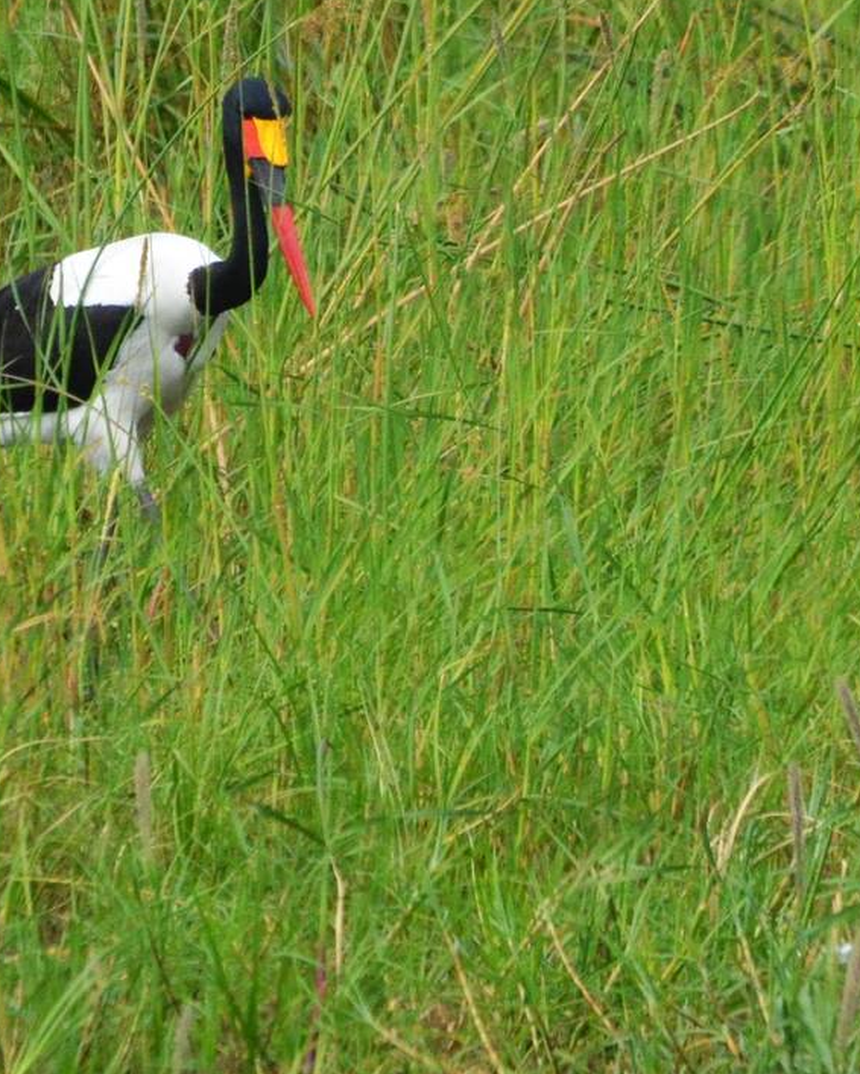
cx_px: -336
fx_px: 50534
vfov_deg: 1.2
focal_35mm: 1589
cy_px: 497
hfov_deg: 1.0
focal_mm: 500
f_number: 11
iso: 2500
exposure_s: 1/2000
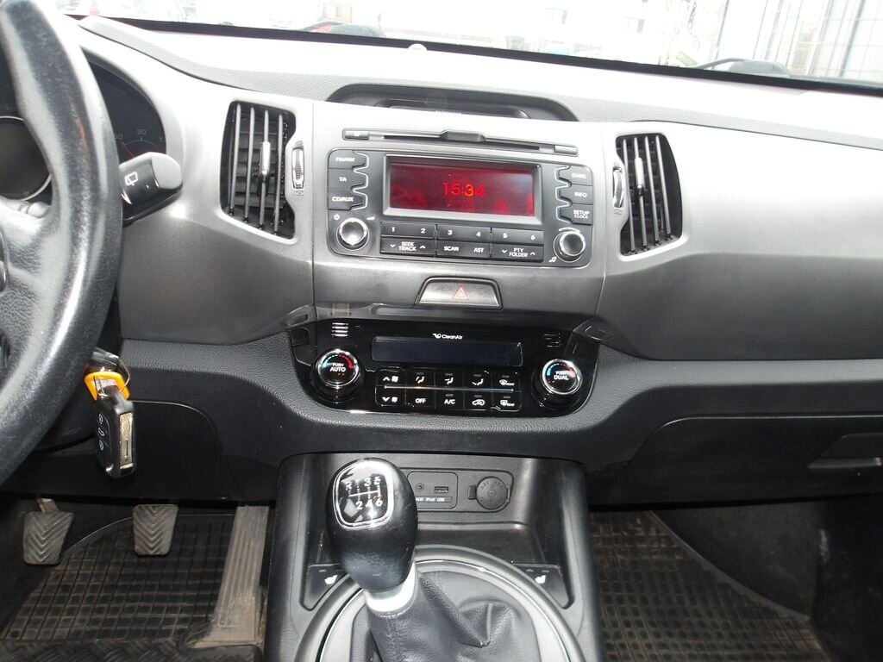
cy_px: 331
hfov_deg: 65.3
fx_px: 689
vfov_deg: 51.4
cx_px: 442
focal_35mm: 27
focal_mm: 4.9
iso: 200
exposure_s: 1/21
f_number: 3
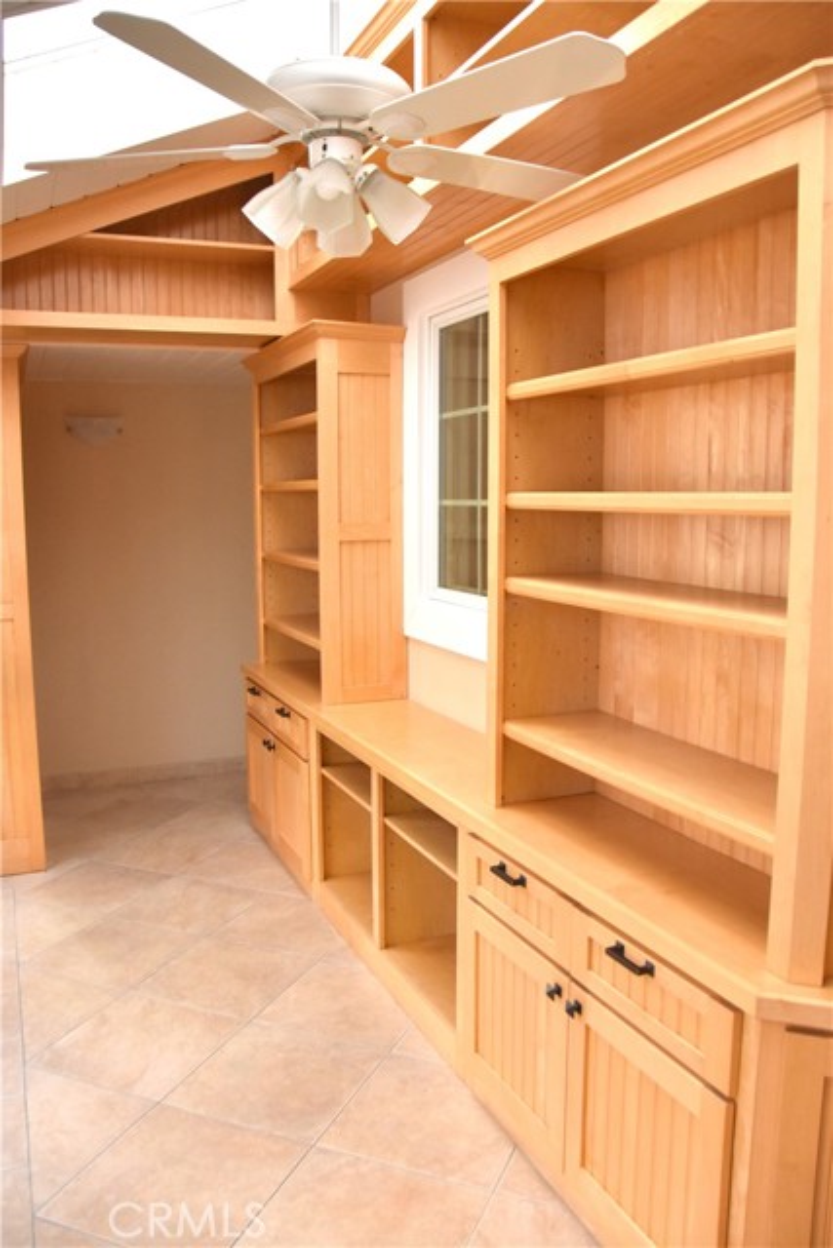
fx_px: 937
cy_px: 624
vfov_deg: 67.4
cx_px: 416
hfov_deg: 48.0
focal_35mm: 27
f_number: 3.5
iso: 1250
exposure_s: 1/2000
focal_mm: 18
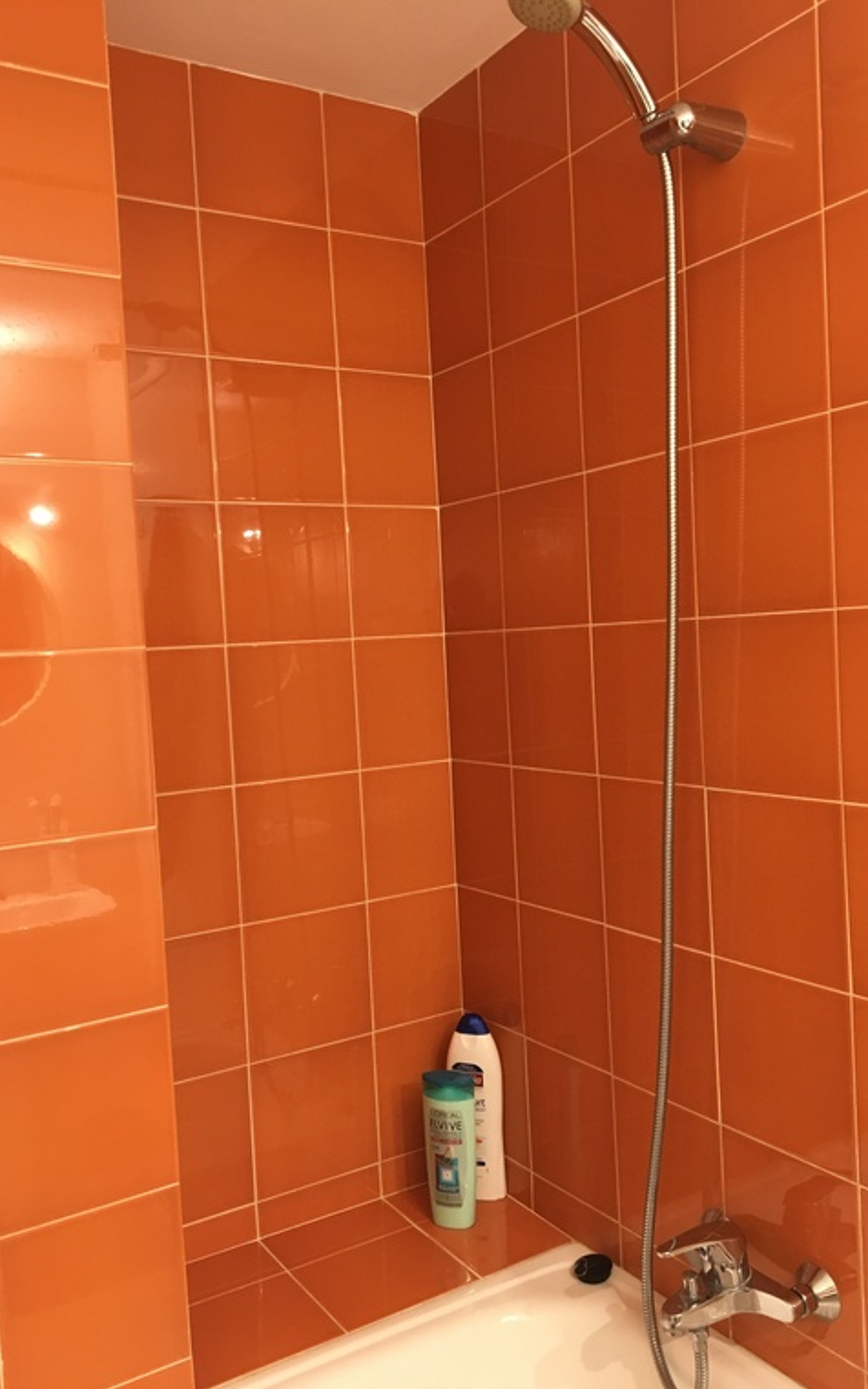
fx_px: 1174
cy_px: 691
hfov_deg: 40.6
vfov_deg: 61.2
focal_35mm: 31
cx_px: 467
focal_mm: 4.15
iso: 125
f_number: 2.2
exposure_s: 1/33
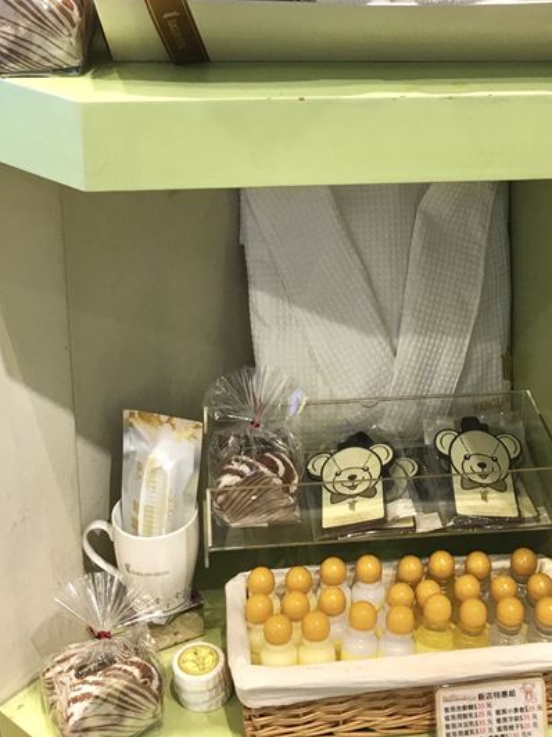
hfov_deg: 27.4
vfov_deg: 35.0
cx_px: 348
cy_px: 148
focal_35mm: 53
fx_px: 1127
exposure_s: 1/15
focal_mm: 4.15
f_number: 2.2
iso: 32
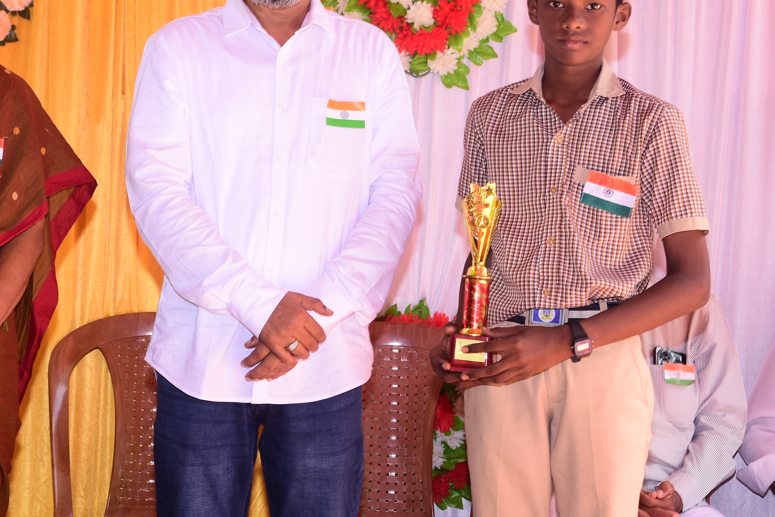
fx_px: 2389
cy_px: 170
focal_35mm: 111
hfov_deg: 18.4
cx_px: 297
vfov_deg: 12.3
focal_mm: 52
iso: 320
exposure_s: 1/125
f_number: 6.3
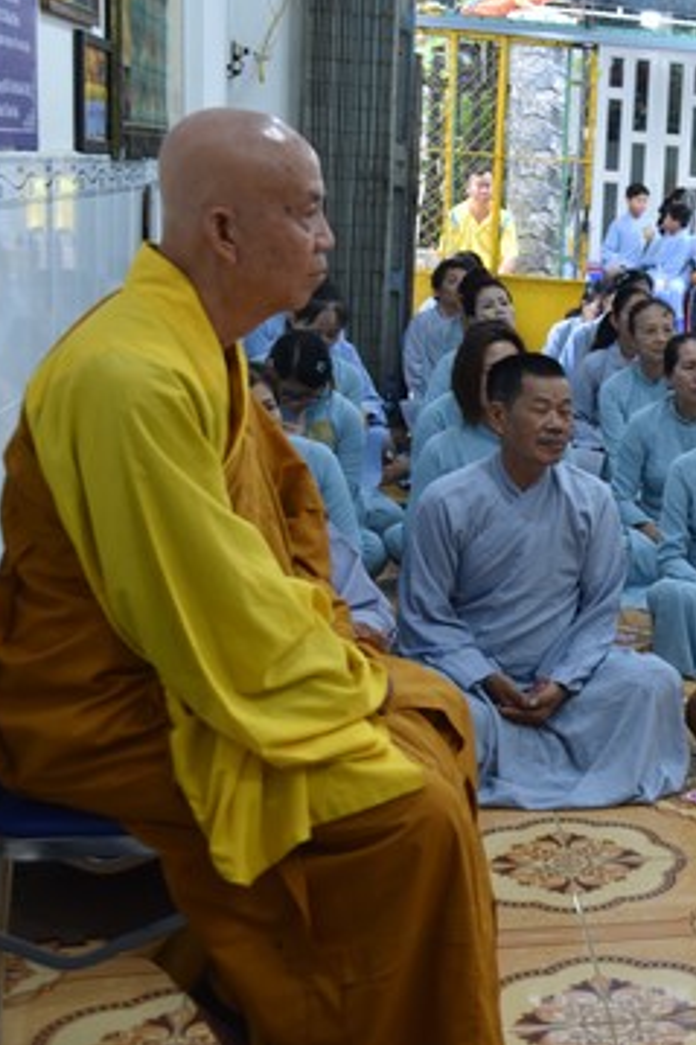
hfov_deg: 21.2
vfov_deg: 34.4
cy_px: 416
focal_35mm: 58
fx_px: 1683
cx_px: 903
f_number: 4
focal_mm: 32
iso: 450
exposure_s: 1/60
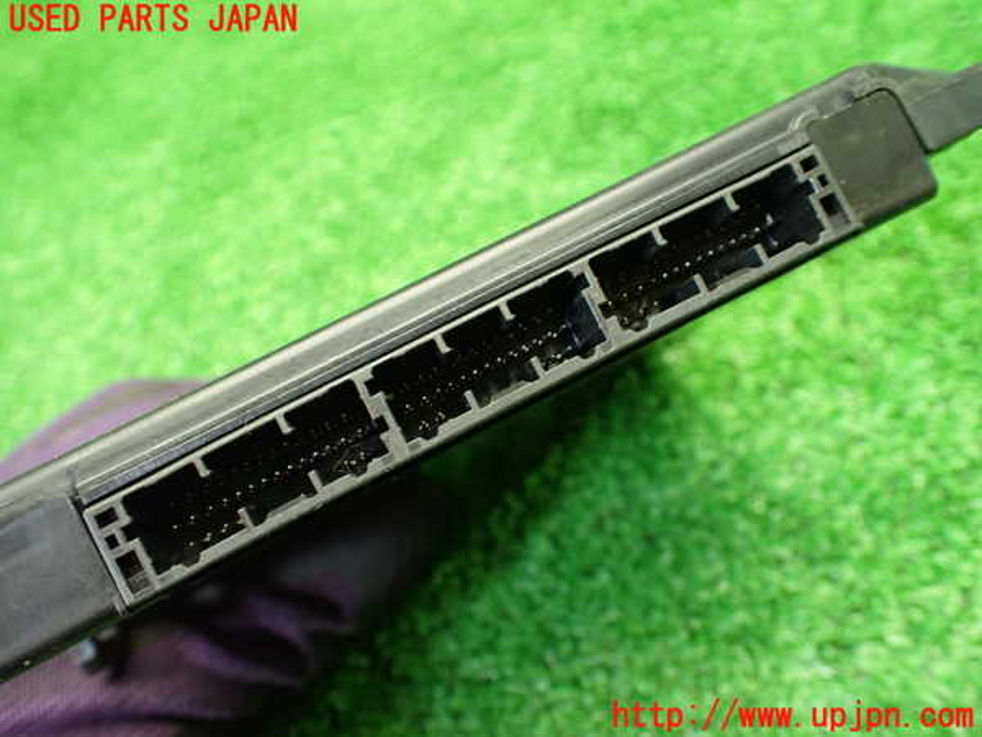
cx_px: 491
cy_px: 368
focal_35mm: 30
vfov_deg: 46.8
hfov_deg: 60.0
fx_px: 851
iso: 800
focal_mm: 5.4
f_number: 2.3
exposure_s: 1/60
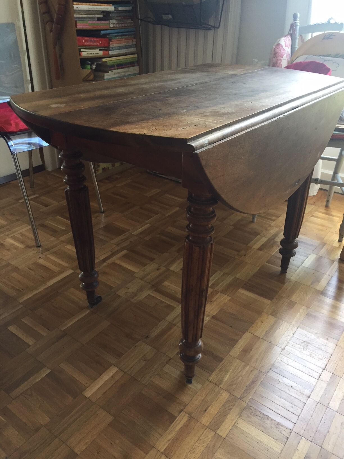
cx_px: 172
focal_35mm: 29
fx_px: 384
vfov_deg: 61.7
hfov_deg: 48.2
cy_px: 230
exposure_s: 1/33
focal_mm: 4.15
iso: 64
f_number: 2.2
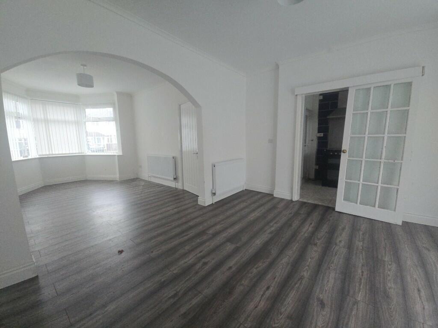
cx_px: 219
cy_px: 164
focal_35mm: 13
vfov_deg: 89.9
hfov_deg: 106.2
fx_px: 164
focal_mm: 2.2
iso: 320
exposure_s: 1/60
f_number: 2.2
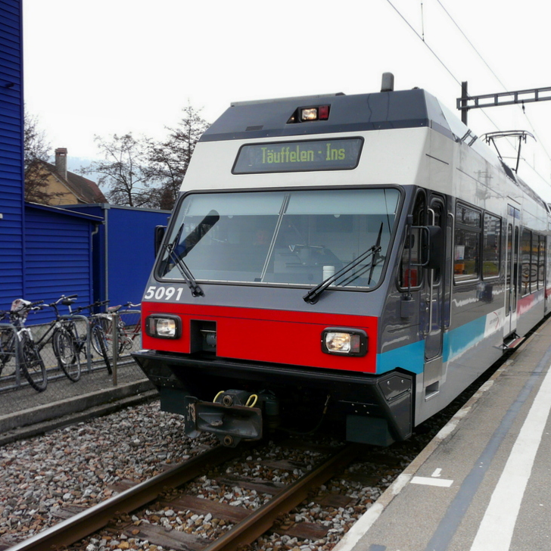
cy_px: 278
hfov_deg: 48.3
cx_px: 317
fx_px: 612
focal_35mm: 34
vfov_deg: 48.5
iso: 100
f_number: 4
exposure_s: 1/200
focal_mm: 4.6
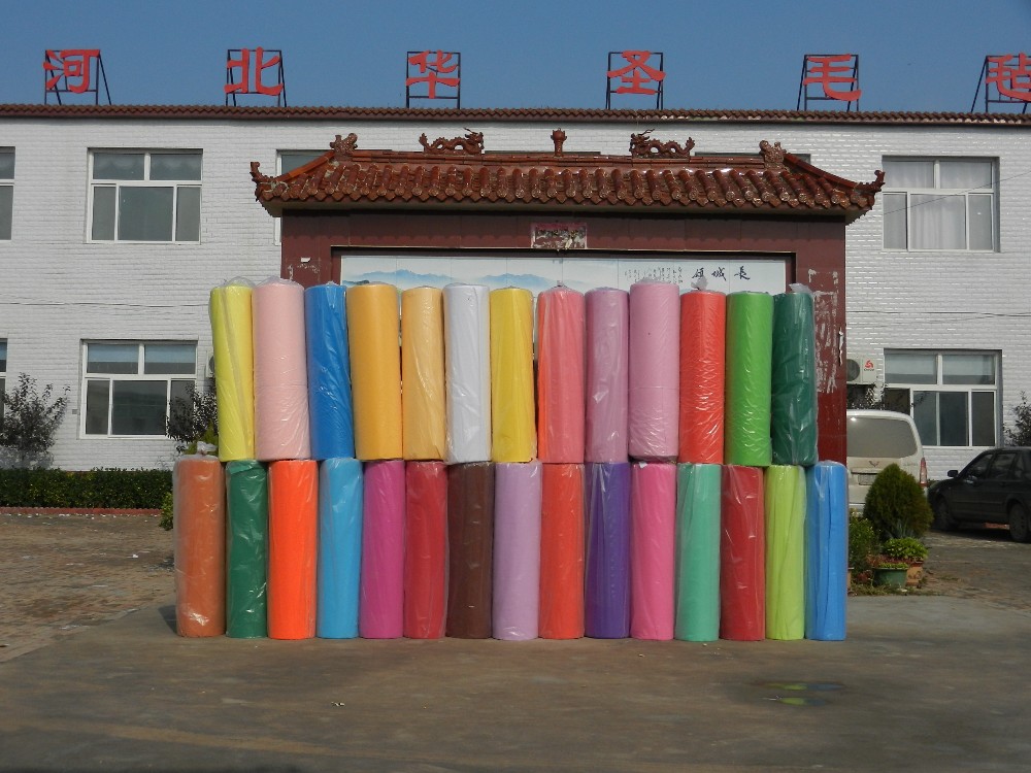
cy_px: 386
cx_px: 516
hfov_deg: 49.0
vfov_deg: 37.7
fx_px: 1132
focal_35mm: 38
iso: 160
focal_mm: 6.9
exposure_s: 1/800
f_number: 8
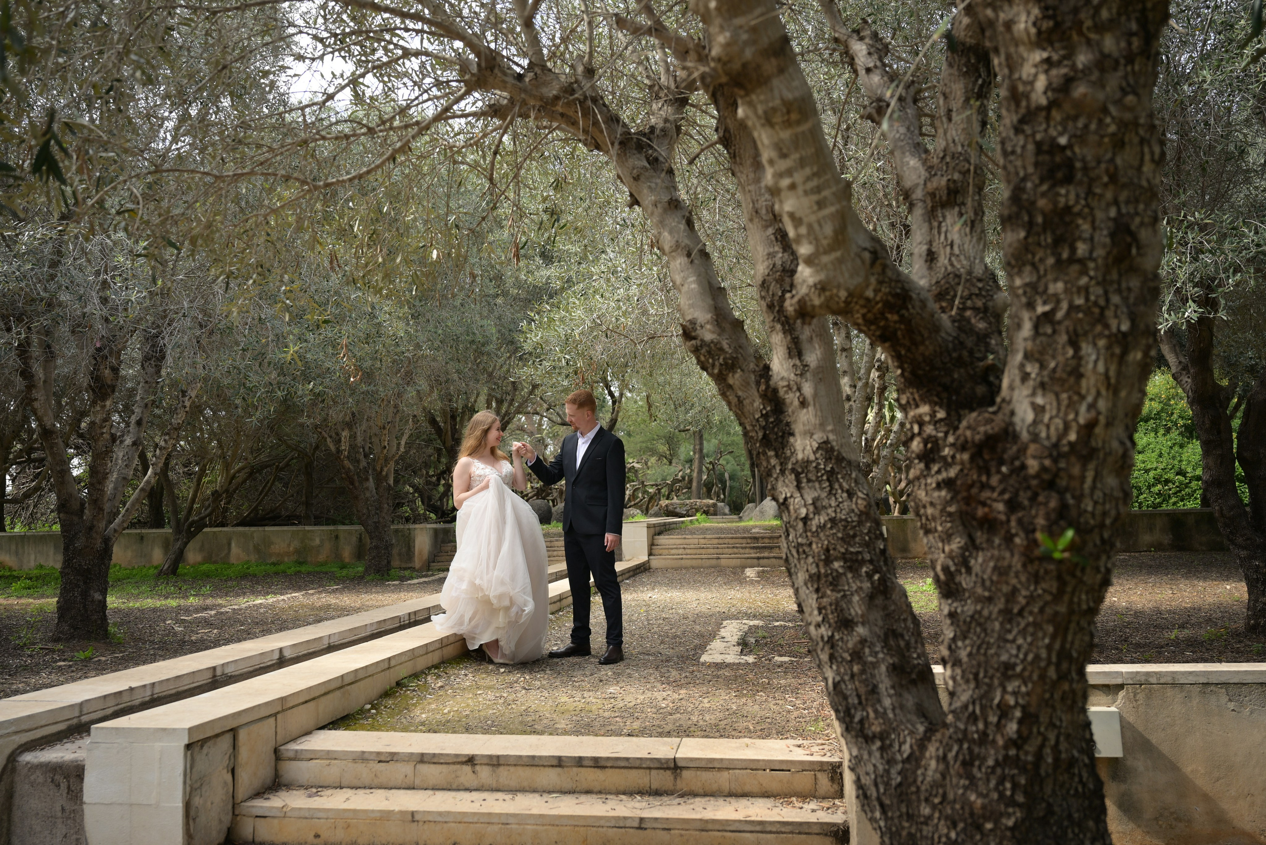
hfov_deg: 63.6
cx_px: 633
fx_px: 1020
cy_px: 422
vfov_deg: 45.0
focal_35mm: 29
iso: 125
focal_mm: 29
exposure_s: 1/320
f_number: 3.5
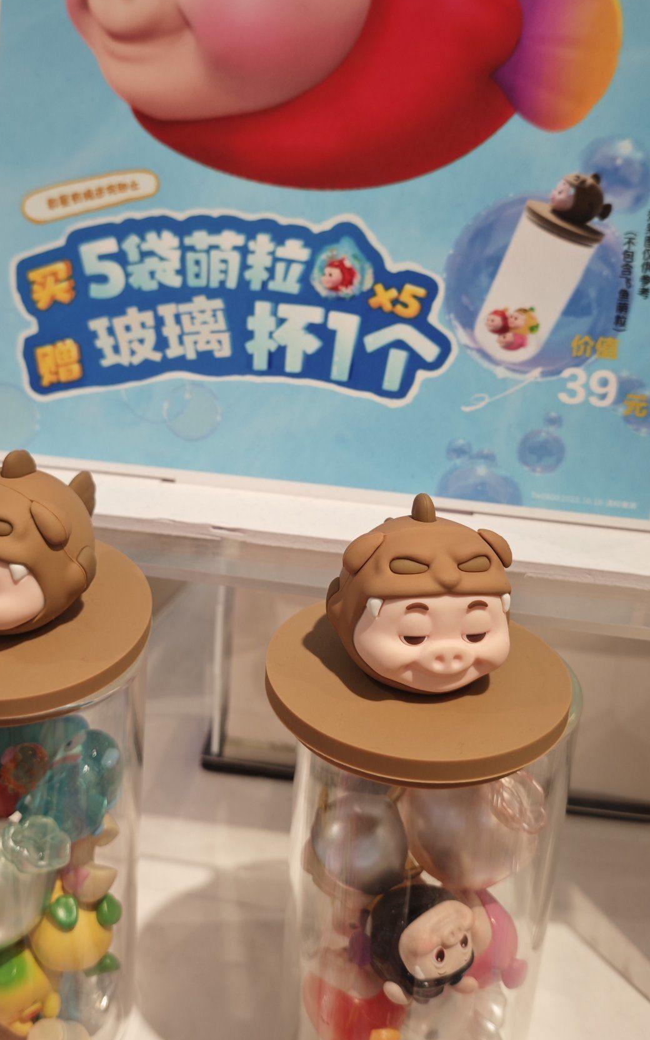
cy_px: 435
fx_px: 1134
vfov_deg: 49.1
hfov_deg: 32.0
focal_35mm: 40
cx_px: 310
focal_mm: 6.55
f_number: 1.6
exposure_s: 1/108
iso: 50
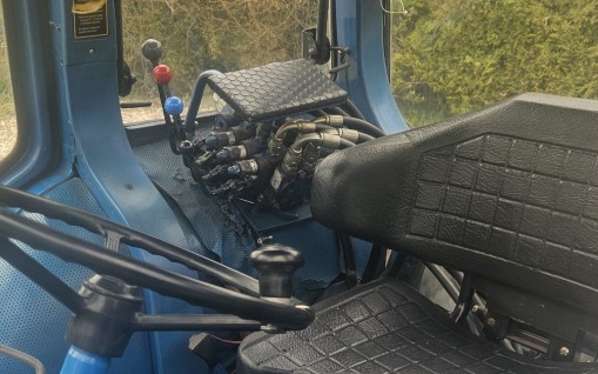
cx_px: 310
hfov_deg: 41.1
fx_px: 798
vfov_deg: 25.8
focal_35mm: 49
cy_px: 305
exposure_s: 1/180
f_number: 1.8
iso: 40
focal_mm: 5.4
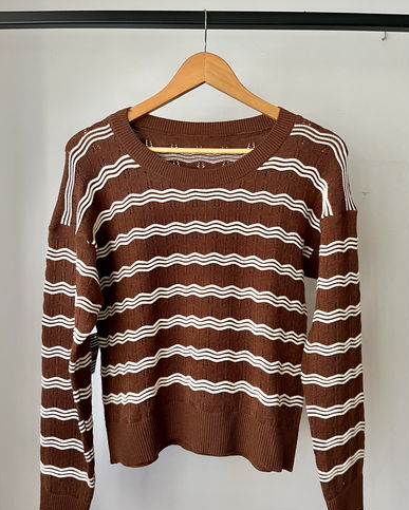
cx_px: 210
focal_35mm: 28
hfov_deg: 51.6
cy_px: 272
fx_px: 423
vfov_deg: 62.1
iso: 125
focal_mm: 5.1
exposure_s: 1/84
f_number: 1.6
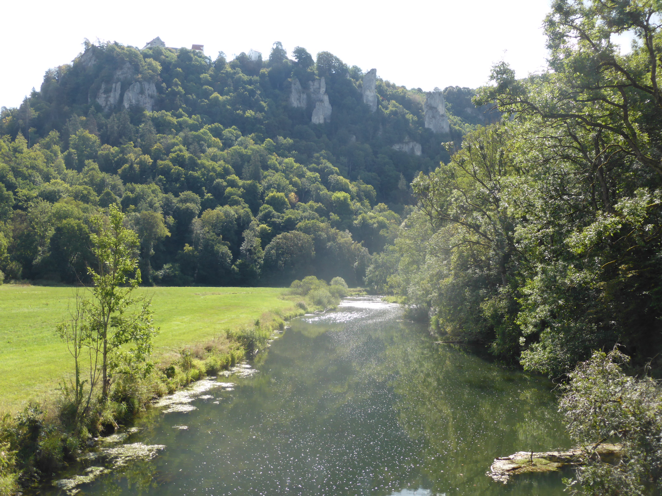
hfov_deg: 52.6
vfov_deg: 40.7
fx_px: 669
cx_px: 331
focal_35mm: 35
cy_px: 248
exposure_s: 1/400
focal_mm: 6.1
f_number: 3.7
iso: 100
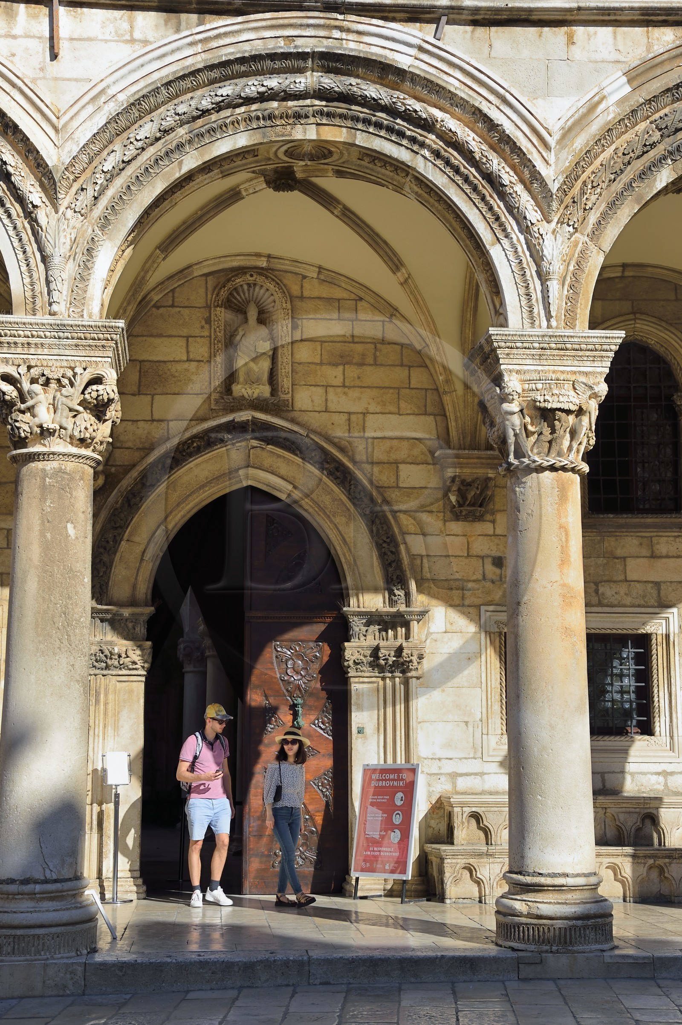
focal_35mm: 50
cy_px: 512
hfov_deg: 27.0
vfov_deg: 39.6
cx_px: 341
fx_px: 1422
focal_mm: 50
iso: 200
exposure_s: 1/250
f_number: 9
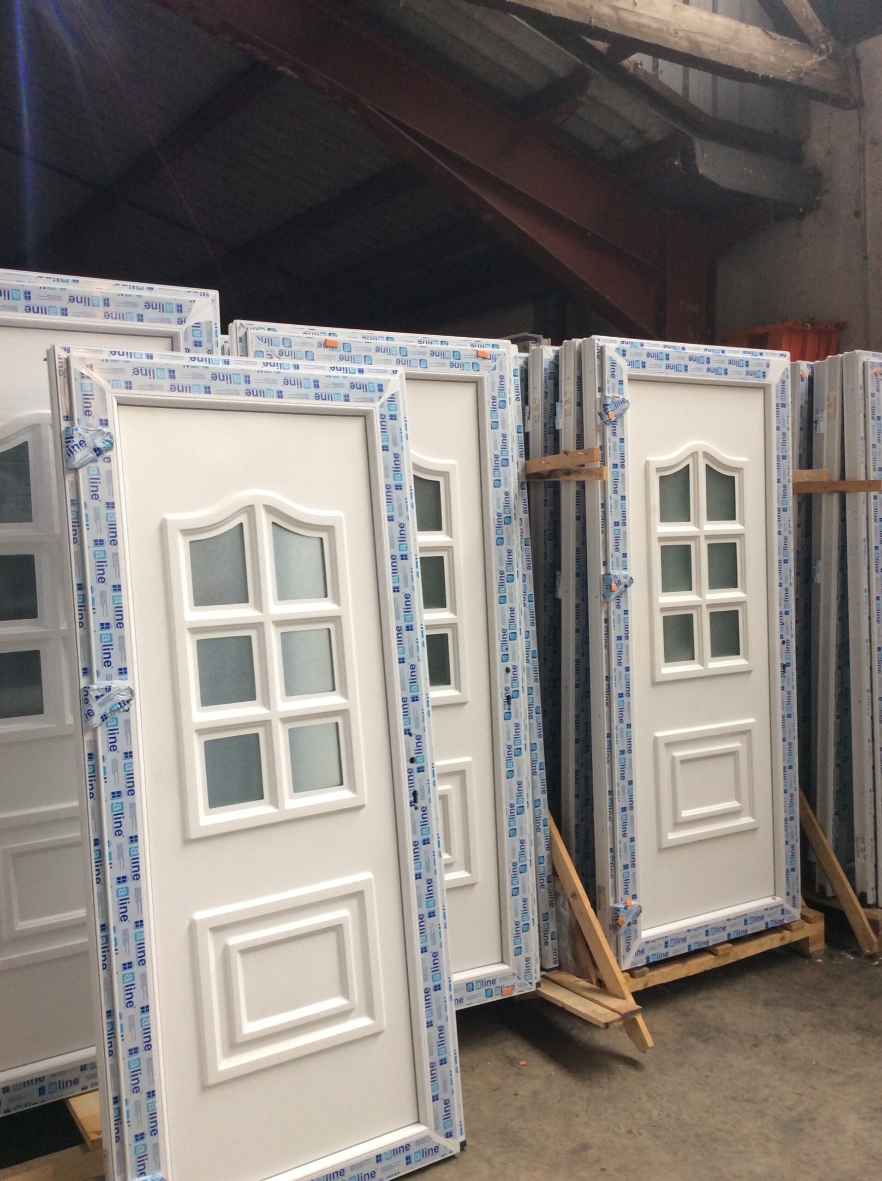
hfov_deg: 44.1
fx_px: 1090
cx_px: 441
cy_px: 590
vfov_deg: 56.9
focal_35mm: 32
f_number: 2.4
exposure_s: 1/25
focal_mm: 3.3
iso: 40
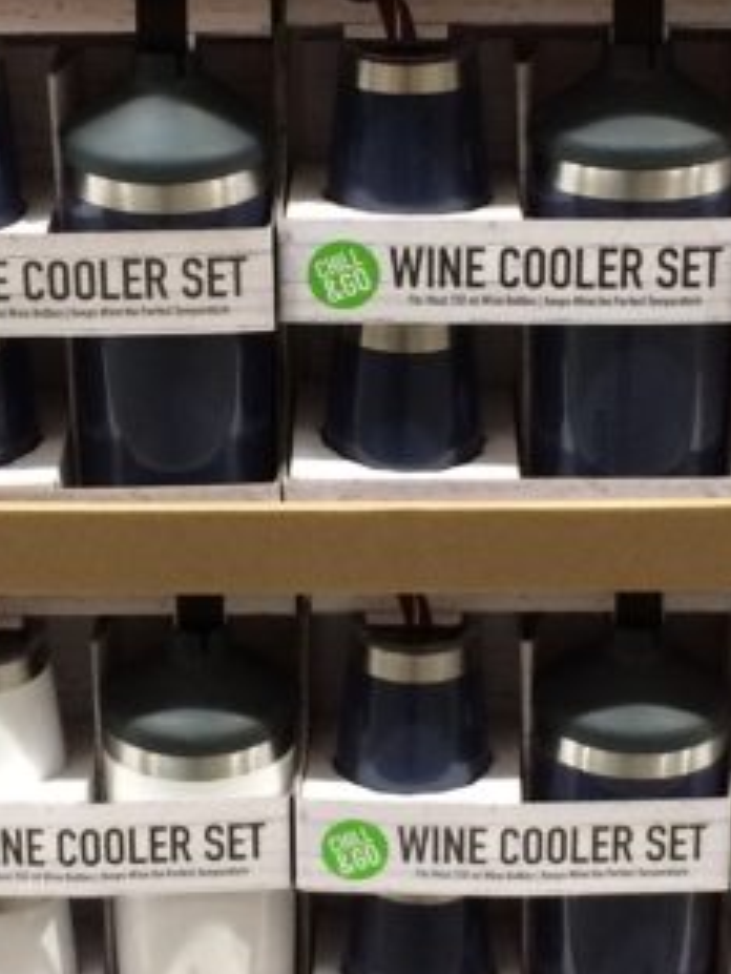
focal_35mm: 96
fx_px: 2701
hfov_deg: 15.4
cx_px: 362
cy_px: 296
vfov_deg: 20.3
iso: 160
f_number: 2.2
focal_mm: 4.15
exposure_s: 1/30
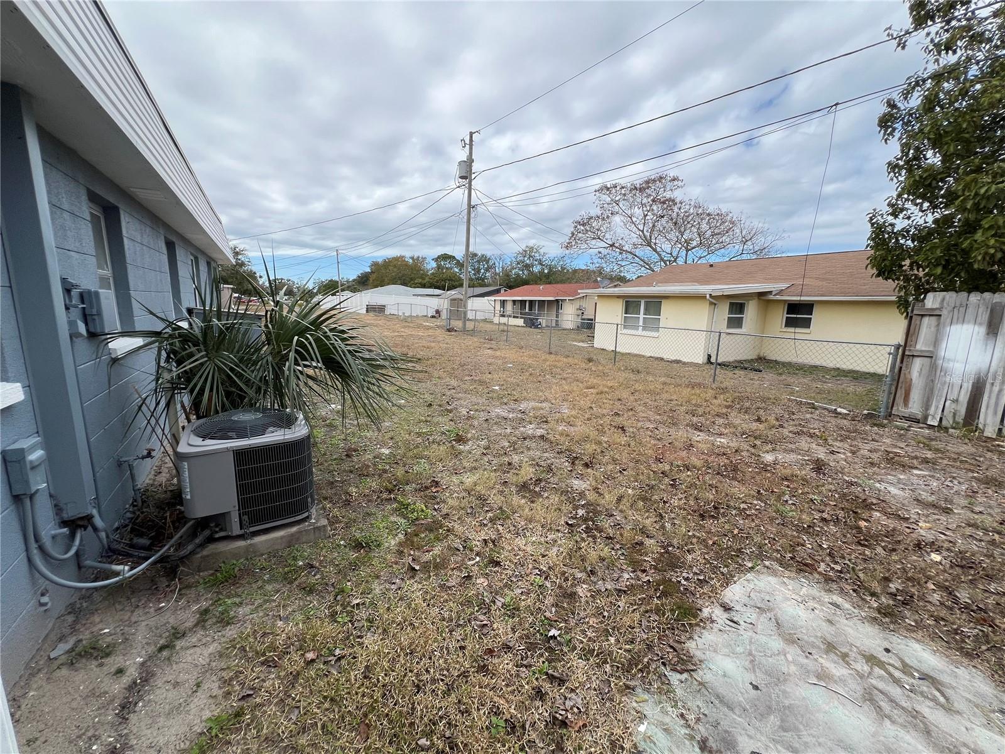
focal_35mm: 13
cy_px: 377
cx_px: 502
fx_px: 377
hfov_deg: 106.2
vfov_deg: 89.9
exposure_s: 1/769
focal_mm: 1.57
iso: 32
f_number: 1.8
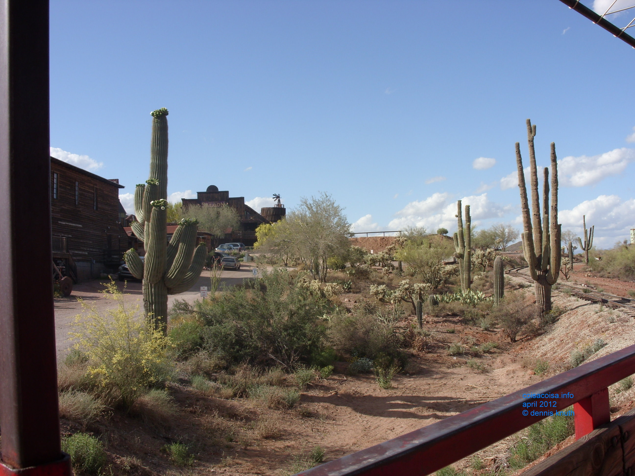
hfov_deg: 49.0
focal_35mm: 38
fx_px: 697
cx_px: 318
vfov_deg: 37.7
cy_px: 238
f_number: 4.9
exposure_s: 1/438
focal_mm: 6.3
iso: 50
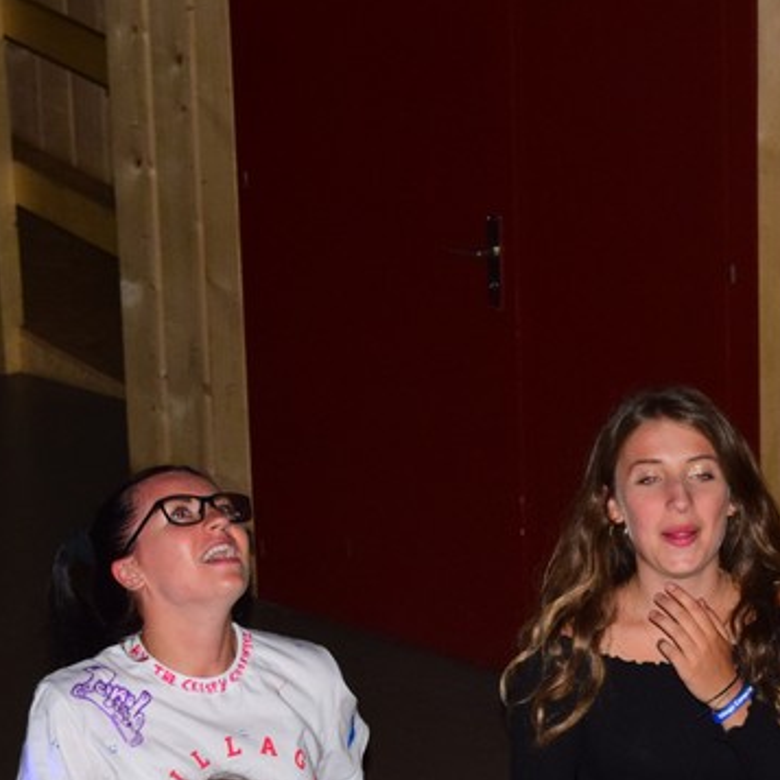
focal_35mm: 168
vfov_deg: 10.4
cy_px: 670
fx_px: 4283
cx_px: 575
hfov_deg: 10.4
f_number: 5
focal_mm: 46
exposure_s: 1/200
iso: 1600
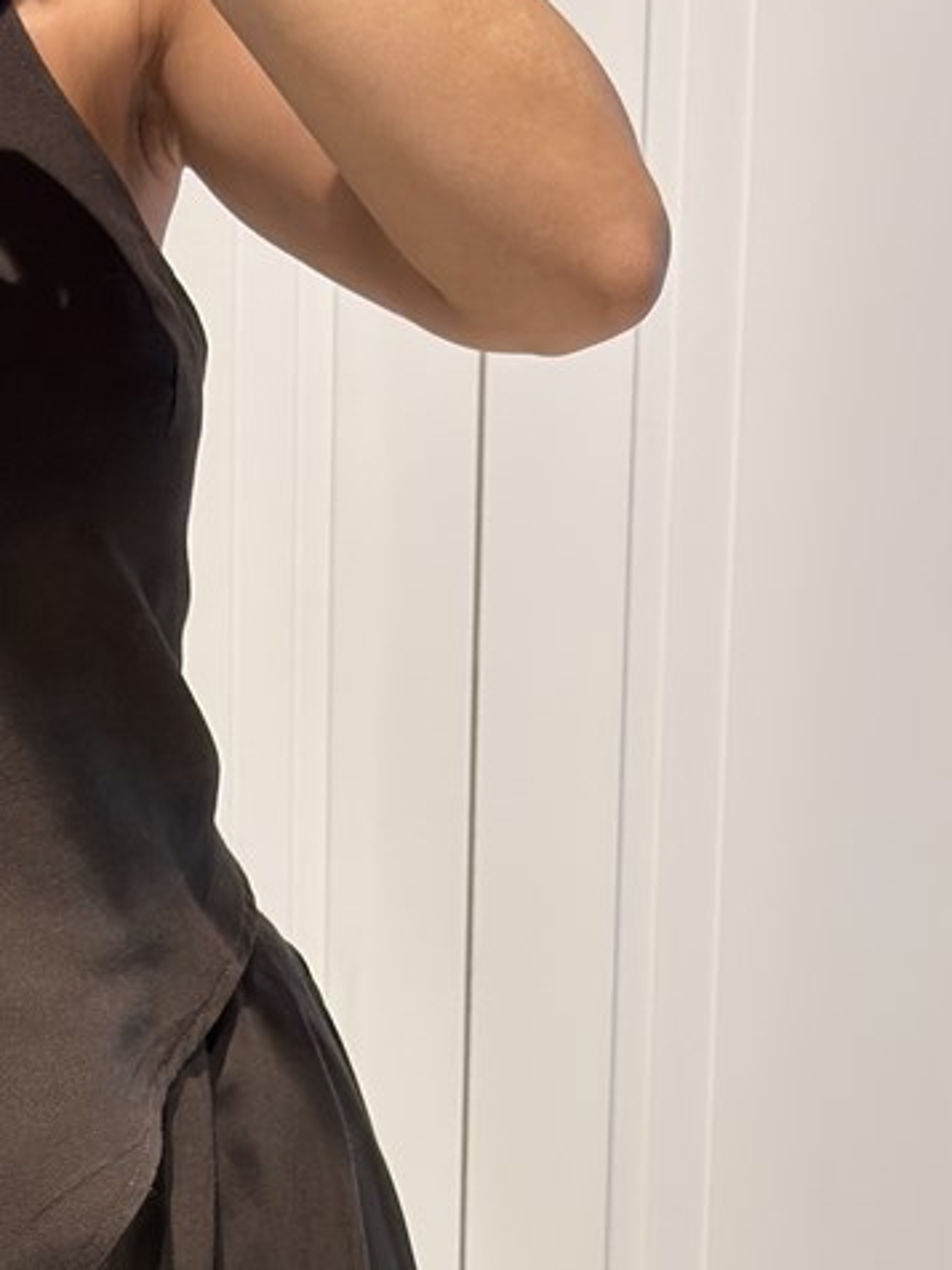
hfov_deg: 12.2
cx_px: -137
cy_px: 1293
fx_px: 4364
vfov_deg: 16.2
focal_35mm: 119
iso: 100
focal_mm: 6.76
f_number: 1.78
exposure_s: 1/50
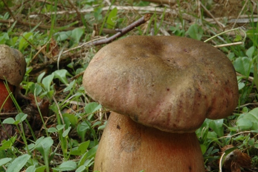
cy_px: 110
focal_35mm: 148
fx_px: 1060
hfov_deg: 13.9
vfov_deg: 9.3
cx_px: 82
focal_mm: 70
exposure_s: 1/3
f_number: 29
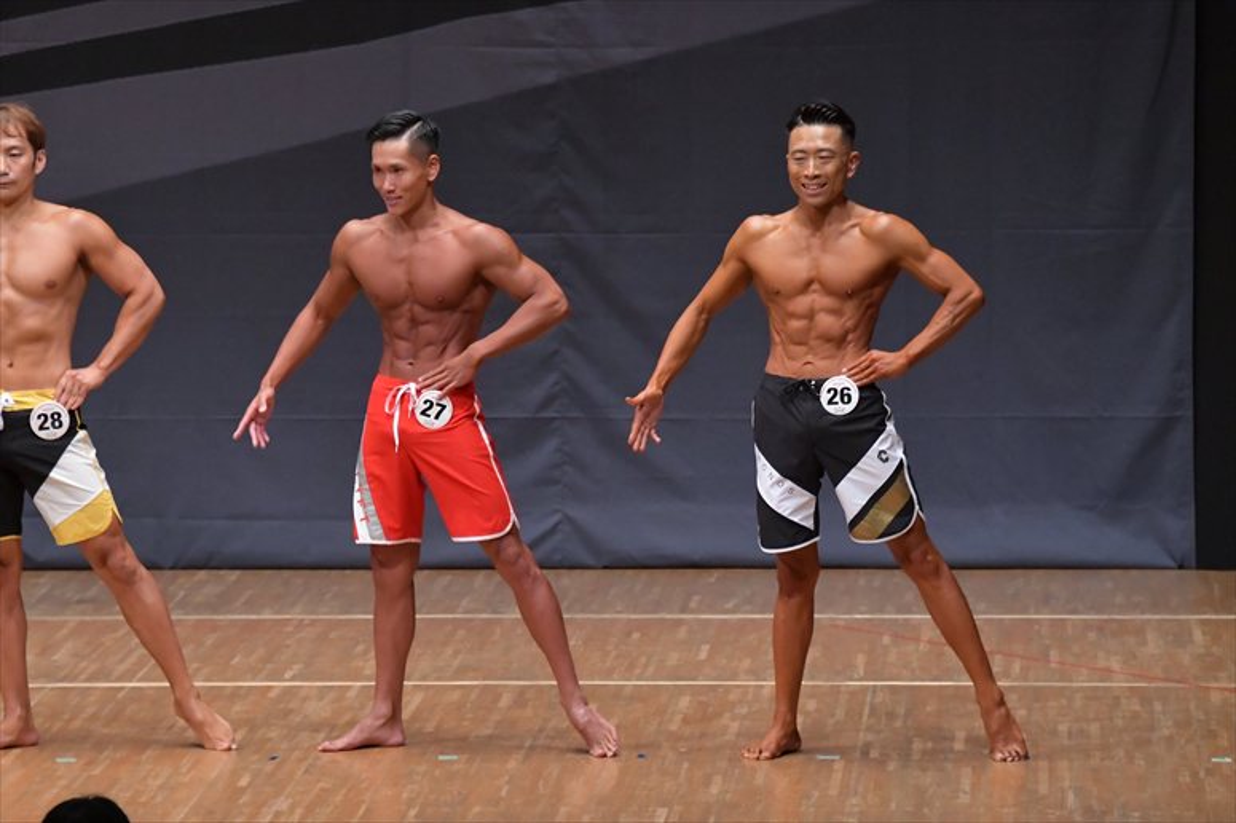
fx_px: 8751
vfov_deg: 5.4
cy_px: 412
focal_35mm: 255
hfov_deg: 8.1
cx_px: 618
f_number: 5.6
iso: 6400
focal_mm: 170
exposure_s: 1/400
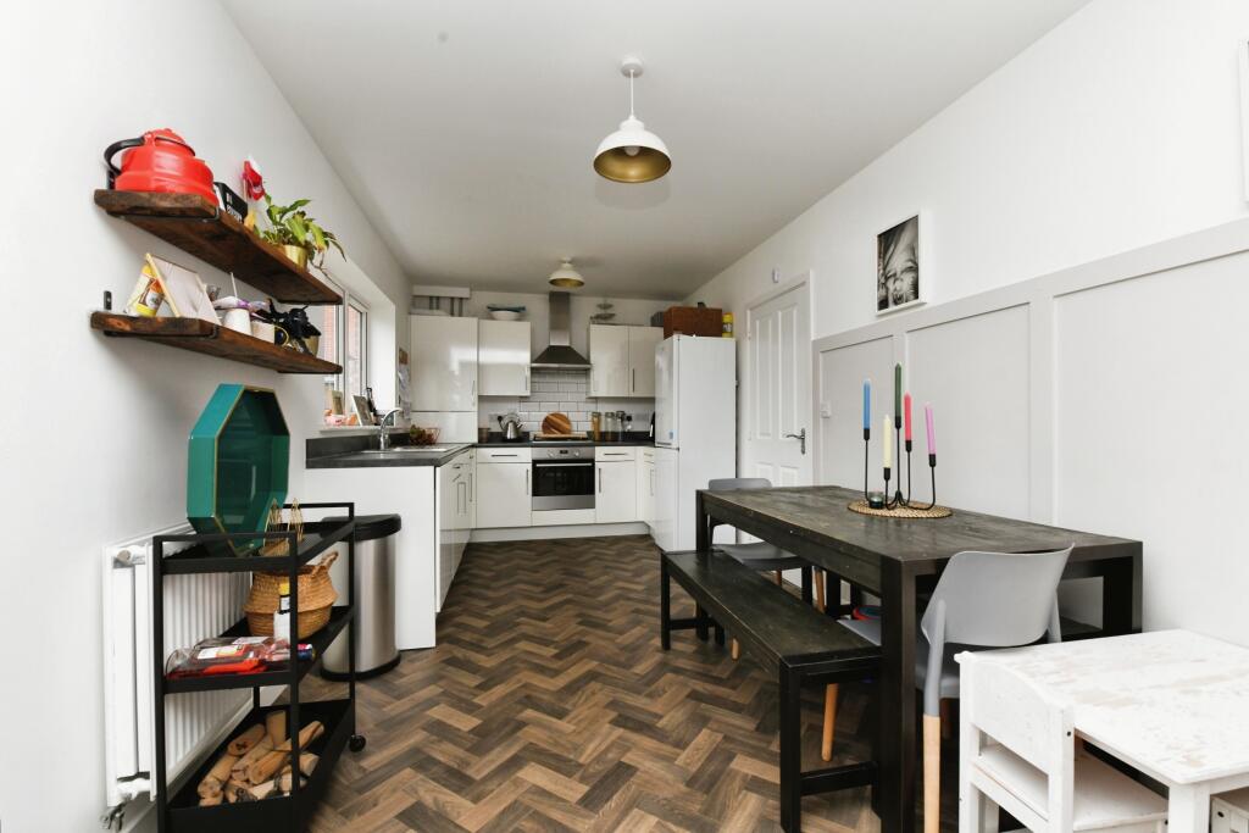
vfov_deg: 77.3
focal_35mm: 15
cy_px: 416
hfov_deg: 100.4
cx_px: 624
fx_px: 520
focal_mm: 15
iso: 800
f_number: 10
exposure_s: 1/60
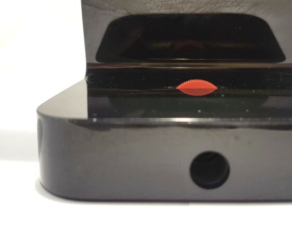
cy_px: 96
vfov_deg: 42.1
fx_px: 303
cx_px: 175
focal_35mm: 35
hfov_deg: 51.2
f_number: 1.7
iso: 40
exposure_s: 1/132
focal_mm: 4.2
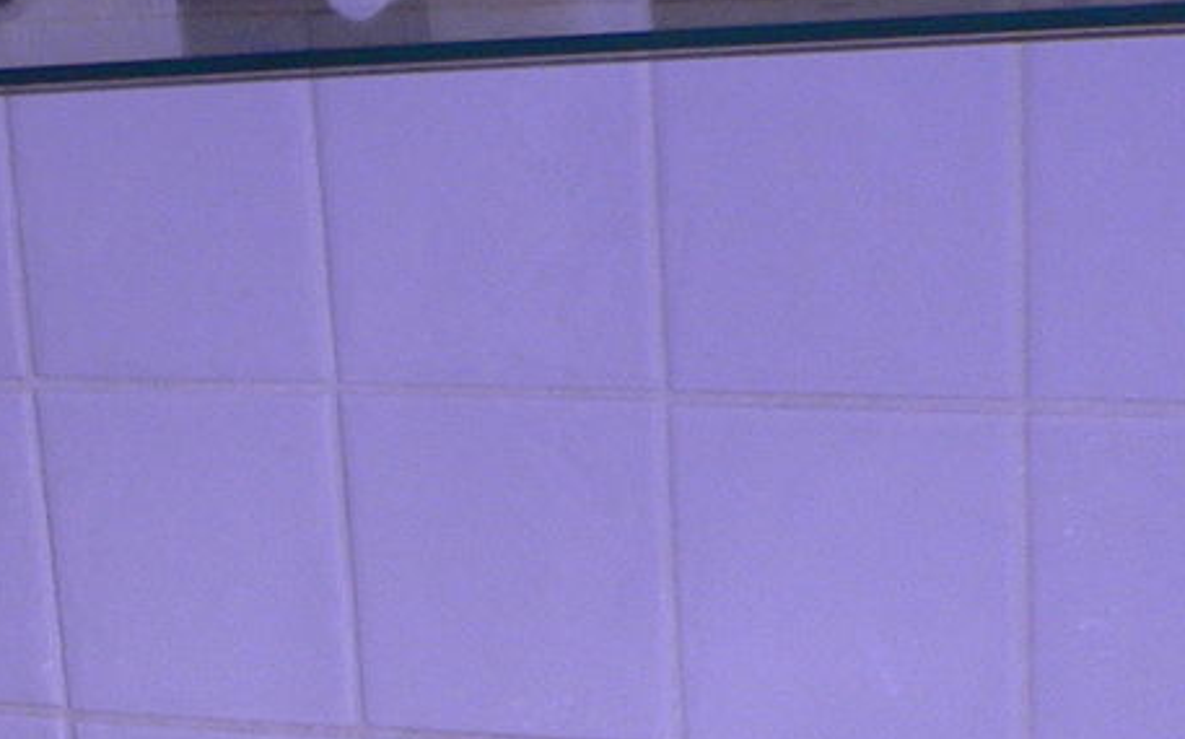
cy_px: 1535
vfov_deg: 9.4
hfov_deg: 15.3
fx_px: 4196
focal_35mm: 130
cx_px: -389
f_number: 2.8
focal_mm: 5.8
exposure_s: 1/60
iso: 100
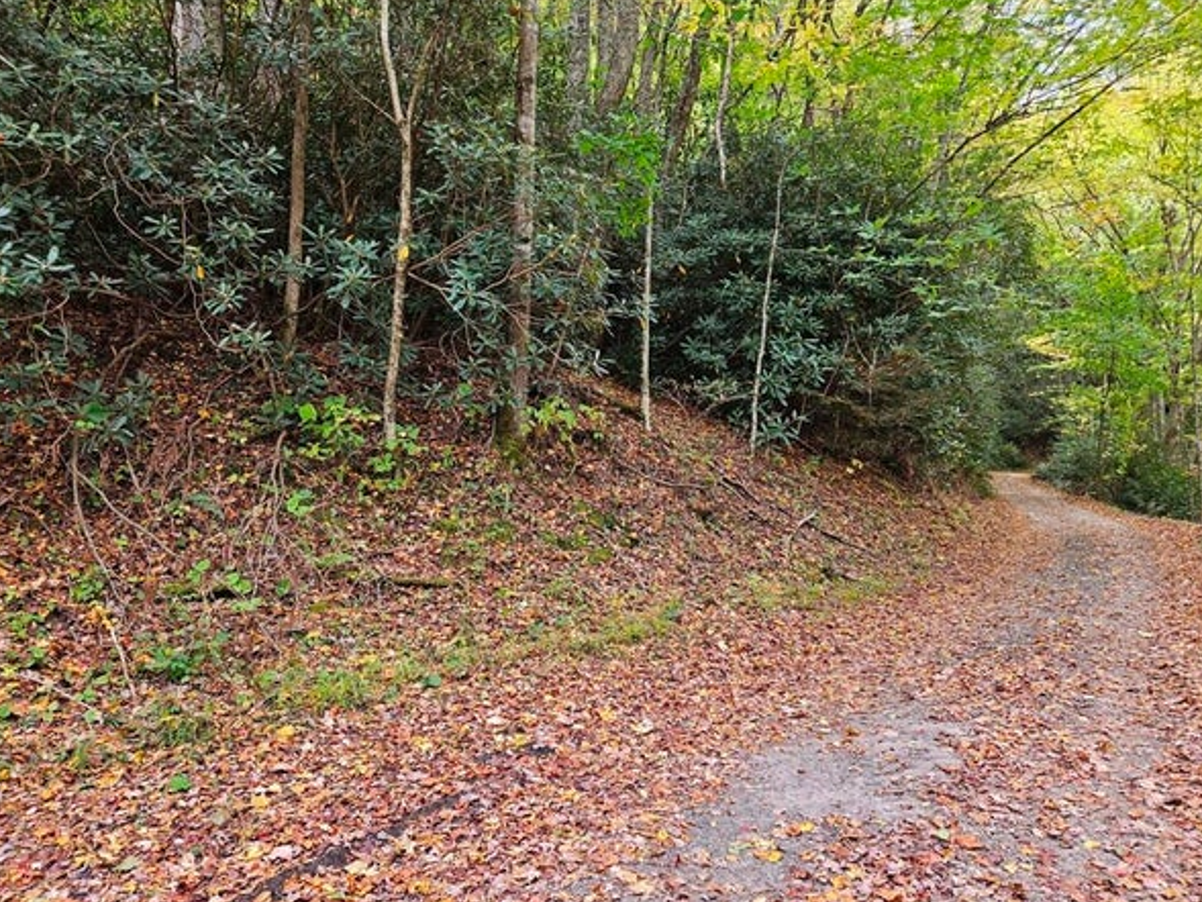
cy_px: 451
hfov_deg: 69.4
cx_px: 604
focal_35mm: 25
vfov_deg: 54.9
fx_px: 868
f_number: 1.8
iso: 80
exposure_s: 1/207
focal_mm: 5.4
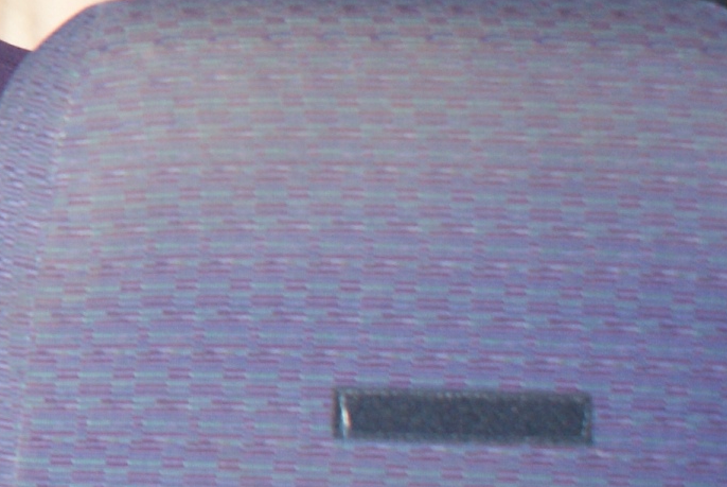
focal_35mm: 127
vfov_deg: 10.3
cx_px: -749
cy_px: -312
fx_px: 2567
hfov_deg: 13.6
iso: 400
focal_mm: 20
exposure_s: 1/60
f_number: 5.6
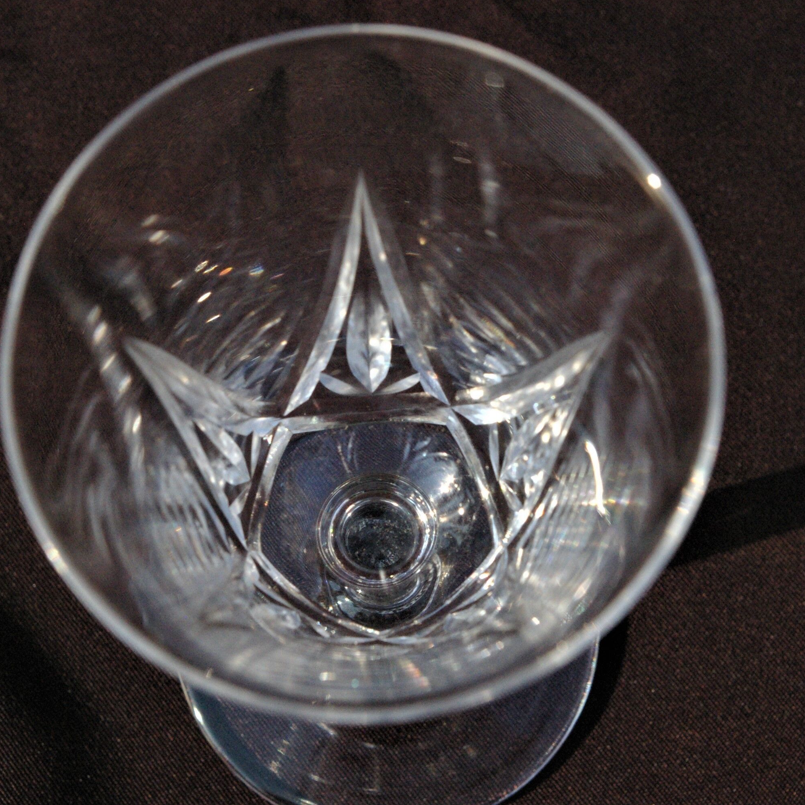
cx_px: 367
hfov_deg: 34.0
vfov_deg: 34.0
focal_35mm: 50
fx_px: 1316
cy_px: 401
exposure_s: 1/750
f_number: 8
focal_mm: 26
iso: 1600
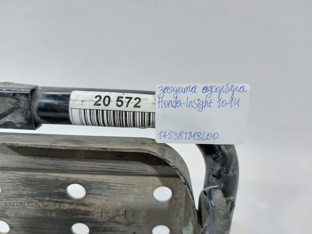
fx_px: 216
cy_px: 117
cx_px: 156
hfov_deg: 71.6
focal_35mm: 24
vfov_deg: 56.8
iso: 80
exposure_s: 1/50
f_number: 1.8
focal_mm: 5.23
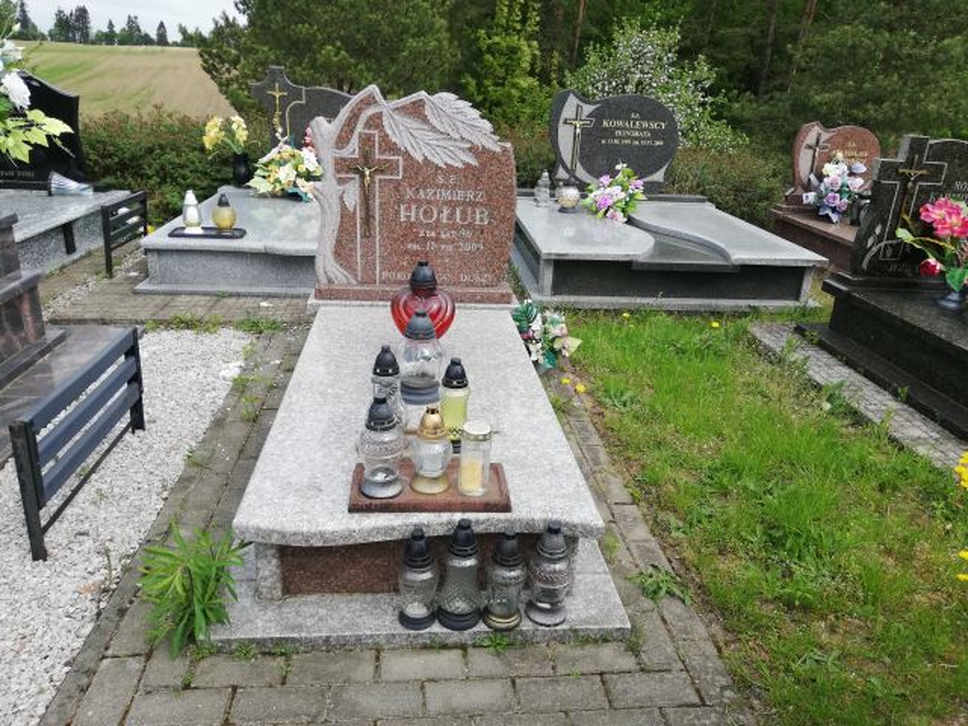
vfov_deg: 51.4
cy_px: 363
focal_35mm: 27
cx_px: 484
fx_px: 755
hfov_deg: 65.3
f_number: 2.2
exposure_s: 1/496
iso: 50
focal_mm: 3.81
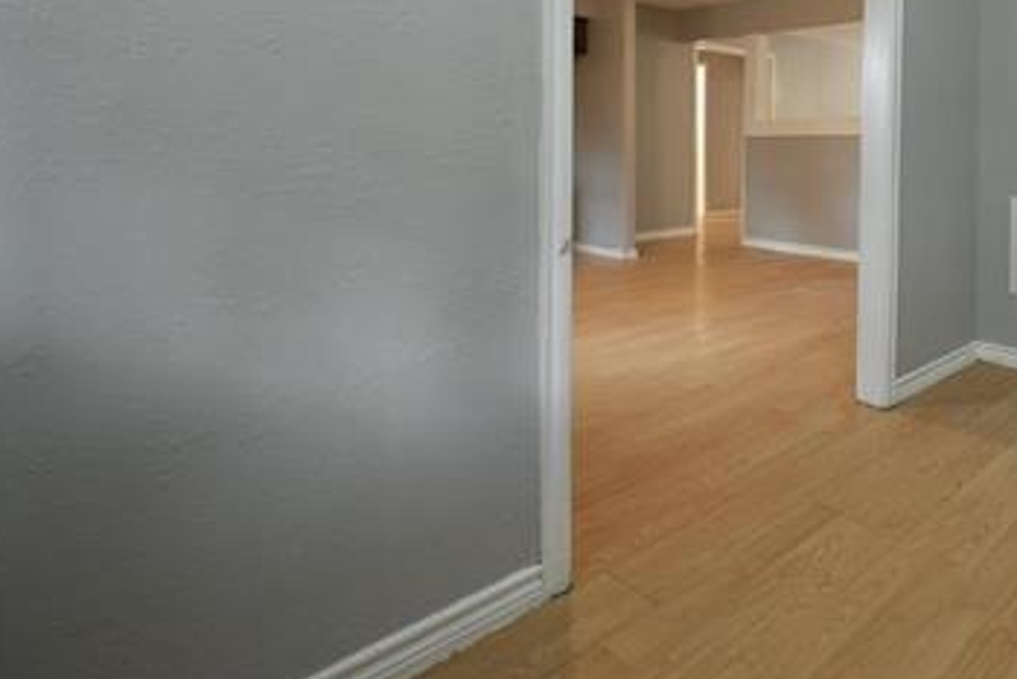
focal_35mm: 22
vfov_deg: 54.5
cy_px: 168
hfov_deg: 65.1
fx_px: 622
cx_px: 915
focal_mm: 12
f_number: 7.1
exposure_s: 1/1.6
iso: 200
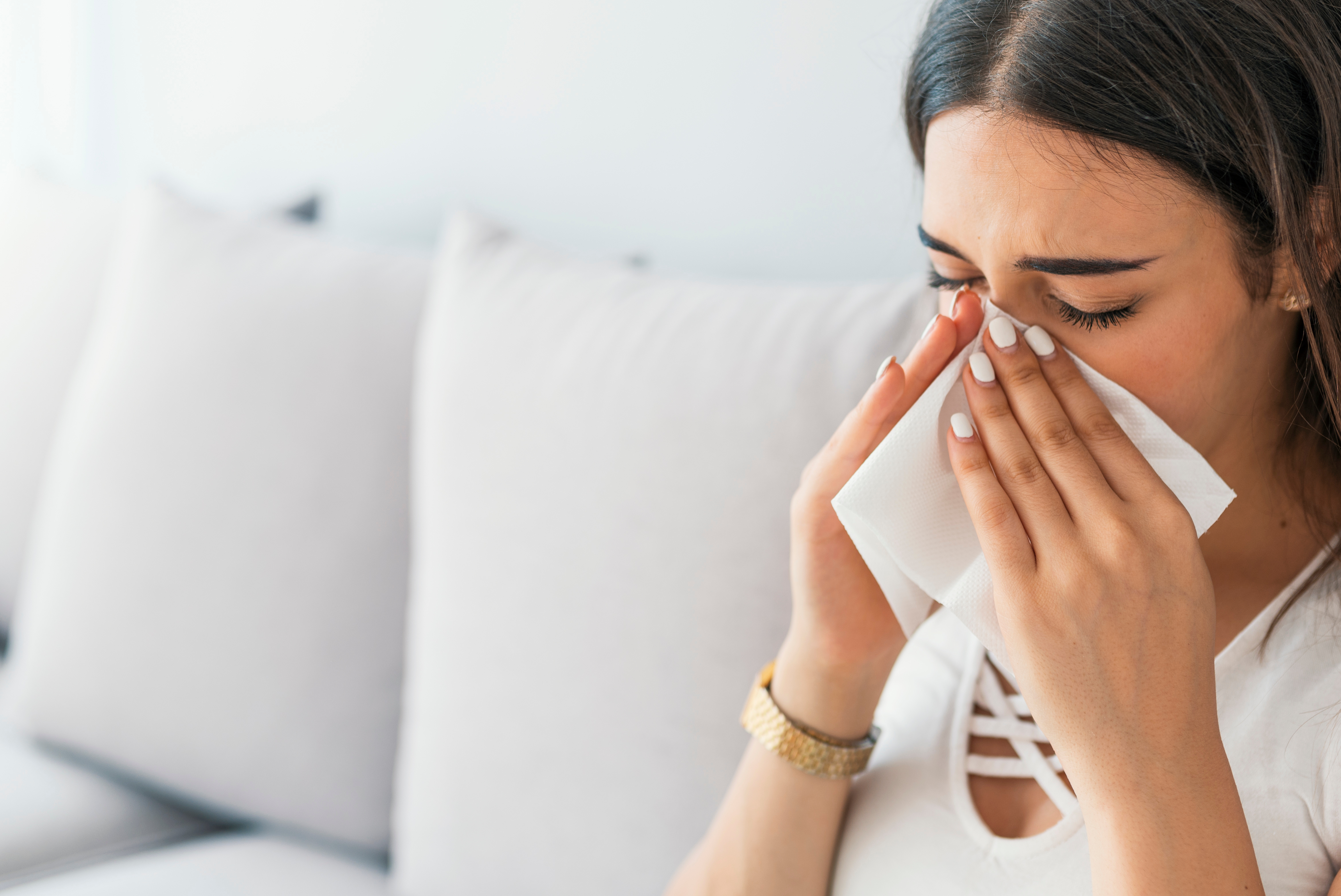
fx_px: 1677
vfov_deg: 29.8
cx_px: 752
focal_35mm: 45
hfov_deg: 43.5
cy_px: 343
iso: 100
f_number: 2.2
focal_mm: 35
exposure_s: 1/160
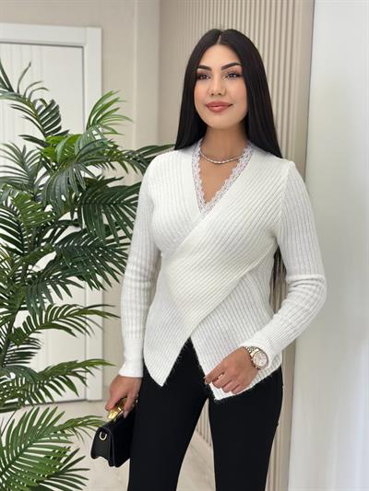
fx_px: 682
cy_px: 246
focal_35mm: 48
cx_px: 184
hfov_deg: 30.3
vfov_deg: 39.6
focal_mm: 6.86
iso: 80
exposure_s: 1/258
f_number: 1.78
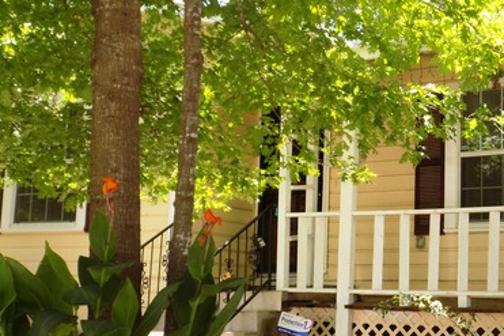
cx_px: 379
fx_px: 854
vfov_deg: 22.2
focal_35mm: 61
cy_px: 173
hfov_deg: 32.3
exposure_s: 1/80
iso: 80
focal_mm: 6.1
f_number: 3.4
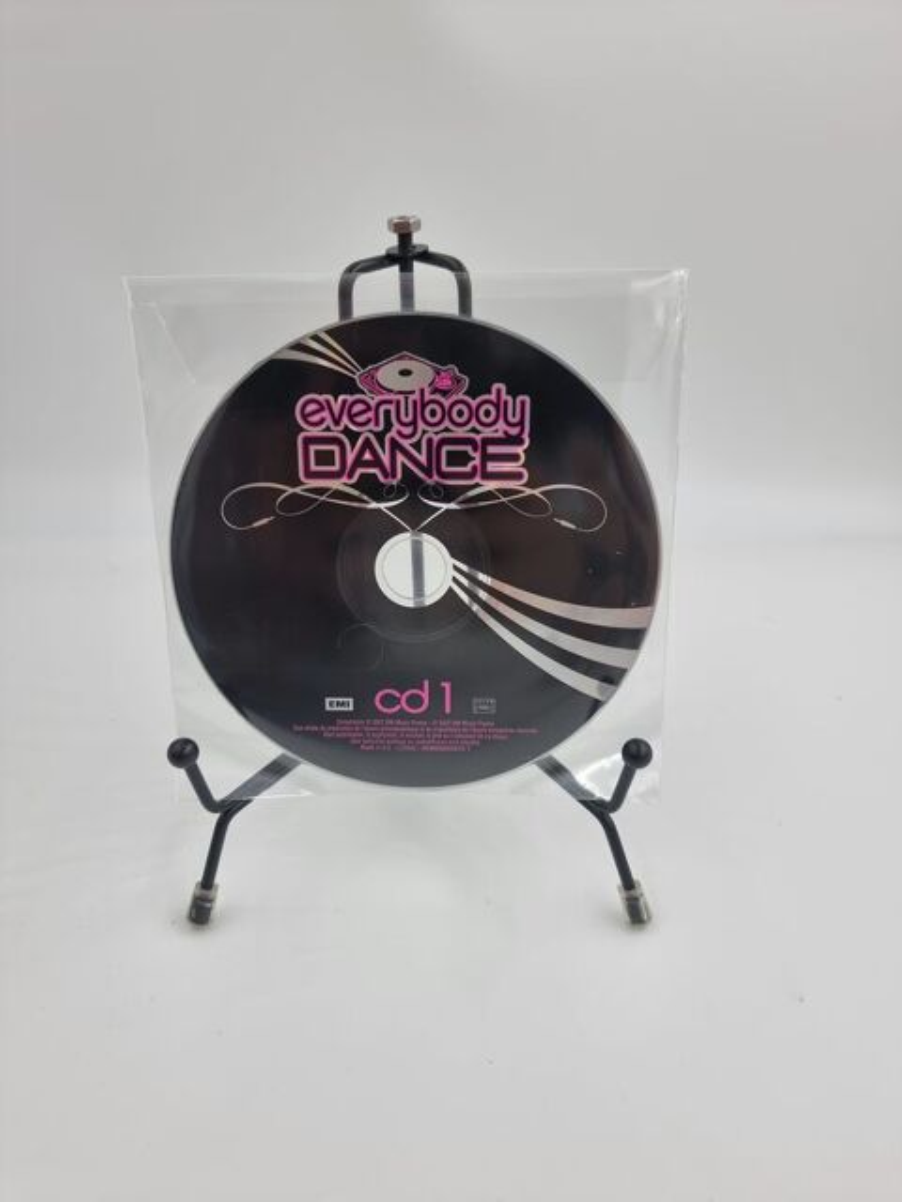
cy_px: 601
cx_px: 451
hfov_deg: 56.8
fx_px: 834
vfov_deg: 71.6
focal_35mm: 24
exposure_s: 1/100
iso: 50
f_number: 1.8
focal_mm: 6.7
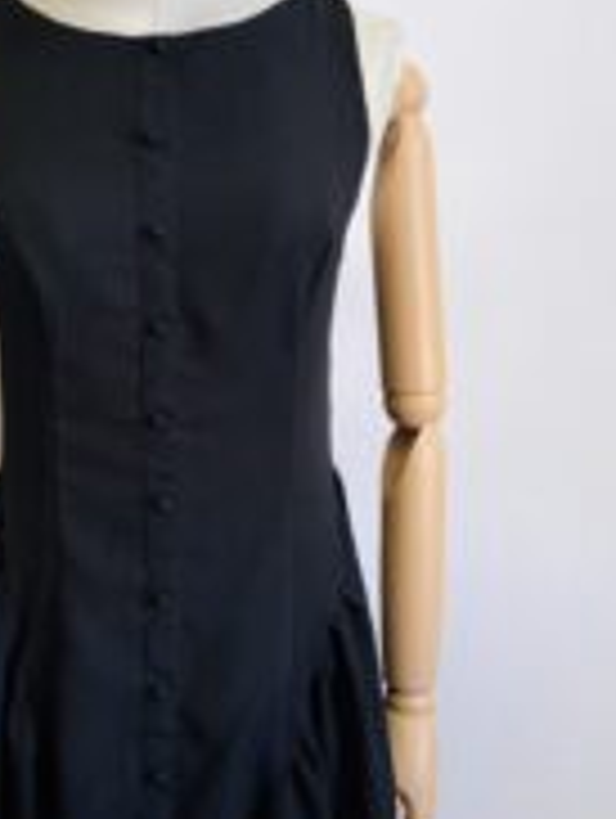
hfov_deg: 25.5
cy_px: 342
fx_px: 1349
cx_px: 175
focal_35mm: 57
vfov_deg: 33.7
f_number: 1.6
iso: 100
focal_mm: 5.96
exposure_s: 1/60
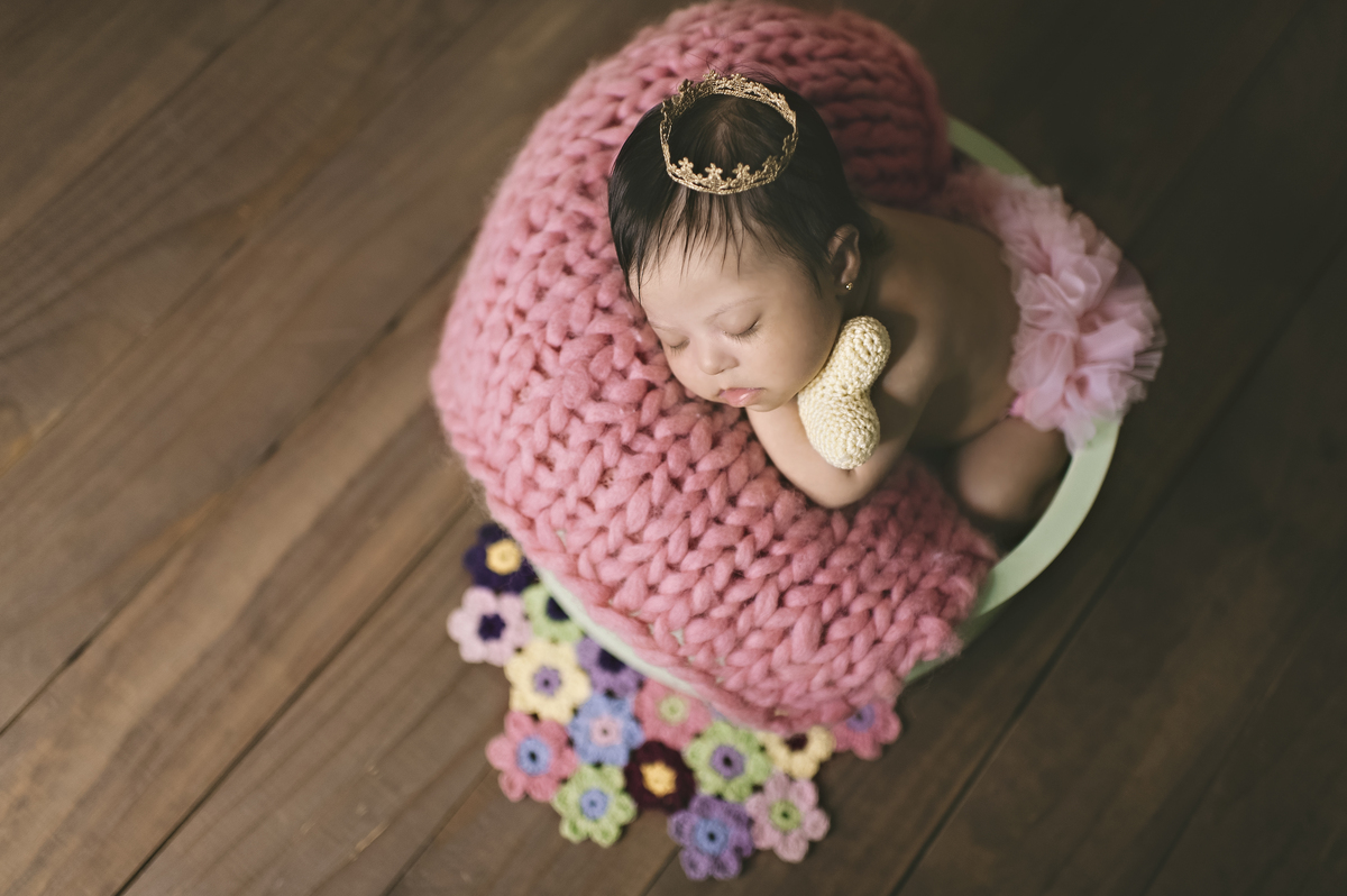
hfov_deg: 54.5
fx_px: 1308
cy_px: 448
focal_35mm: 35
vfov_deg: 37.8
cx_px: 674
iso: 500
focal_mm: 35
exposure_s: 1/200
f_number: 1.8
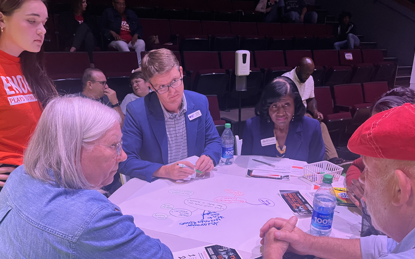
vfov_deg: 44.3
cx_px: 209
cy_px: 155
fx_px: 317
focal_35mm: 28
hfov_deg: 66.5
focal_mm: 5.1
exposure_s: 1/60
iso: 320
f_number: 1.6
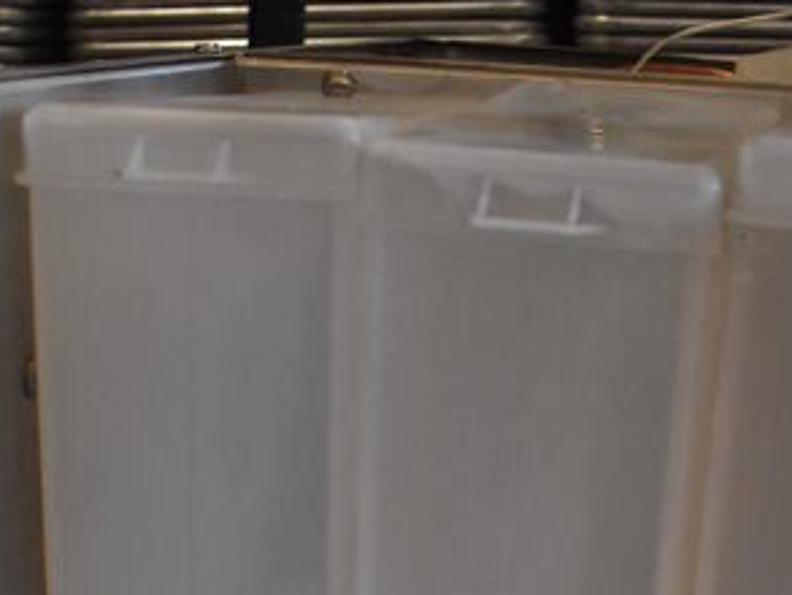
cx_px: 476
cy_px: 991
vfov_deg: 16.1
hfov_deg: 24.1
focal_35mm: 81
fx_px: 1854
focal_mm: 18
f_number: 3.5
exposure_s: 1/125
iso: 3200
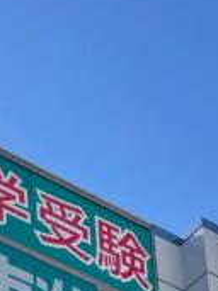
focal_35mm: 156
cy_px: 682
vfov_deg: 10.9
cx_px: -29
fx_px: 1312
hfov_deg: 9.4
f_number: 1.6
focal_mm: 4.2
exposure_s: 1/2681
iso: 32
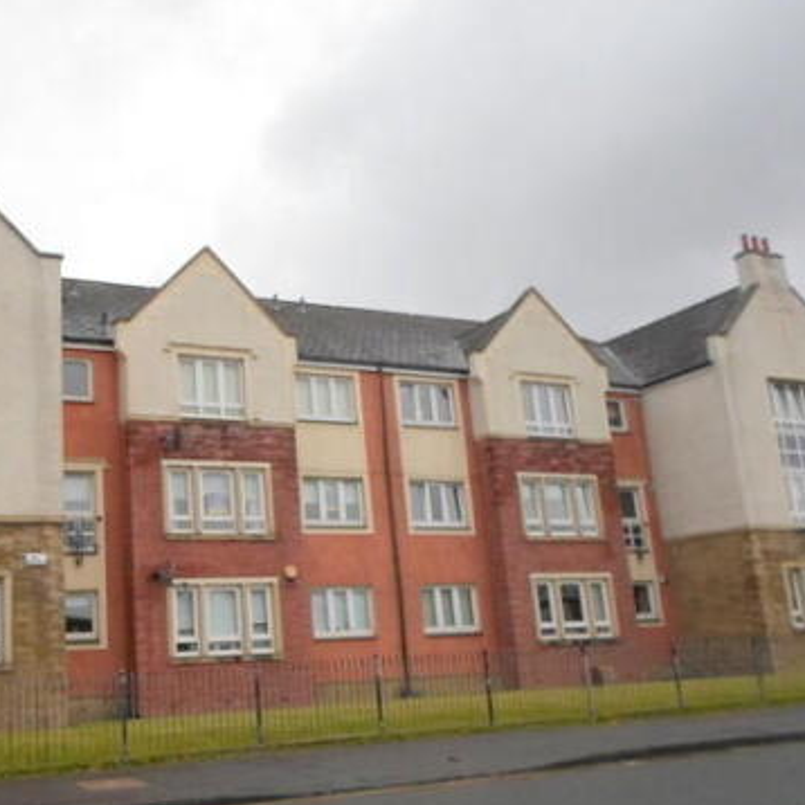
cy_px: 408
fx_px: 947
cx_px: 210
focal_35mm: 36
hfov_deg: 44.6
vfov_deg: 46.0
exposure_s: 1/750
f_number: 2.5
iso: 100
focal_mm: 4.5
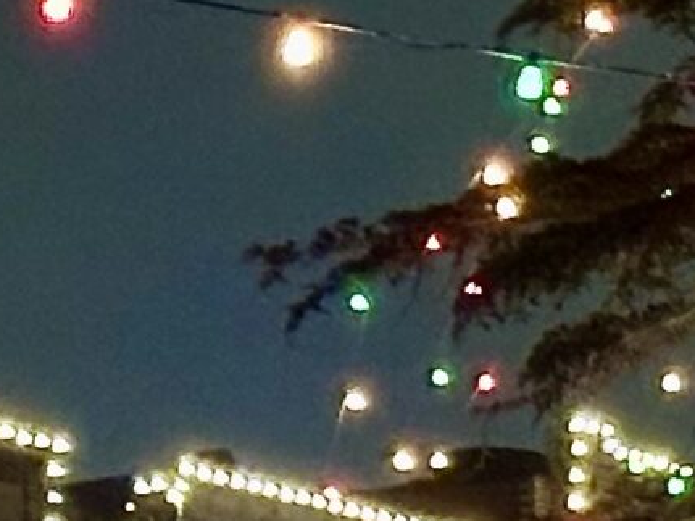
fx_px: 5720
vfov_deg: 5.1
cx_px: 132
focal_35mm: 285
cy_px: 1018
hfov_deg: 6.9
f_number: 1.78
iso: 640
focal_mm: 6.86
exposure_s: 1/30
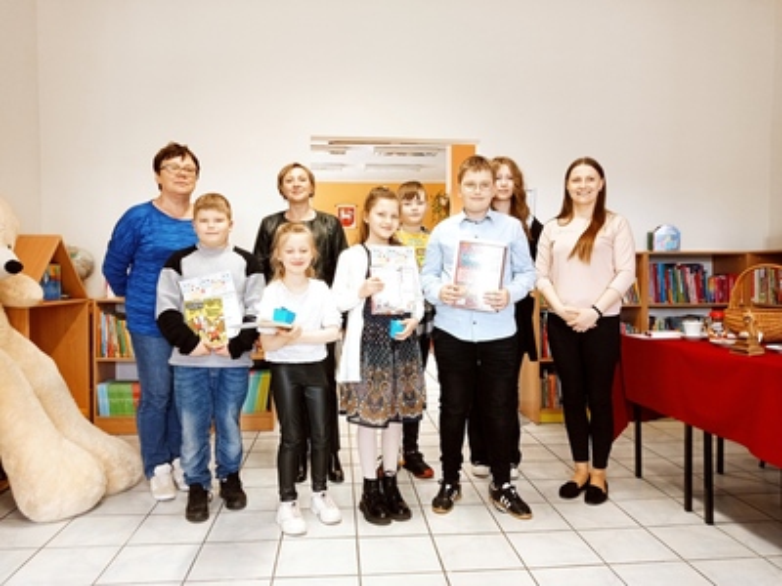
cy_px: 293
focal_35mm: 28
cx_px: 391
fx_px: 633
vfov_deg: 49.7
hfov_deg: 63.4
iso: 231
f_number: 1.79
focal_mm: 4.74
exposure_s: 1/33.3
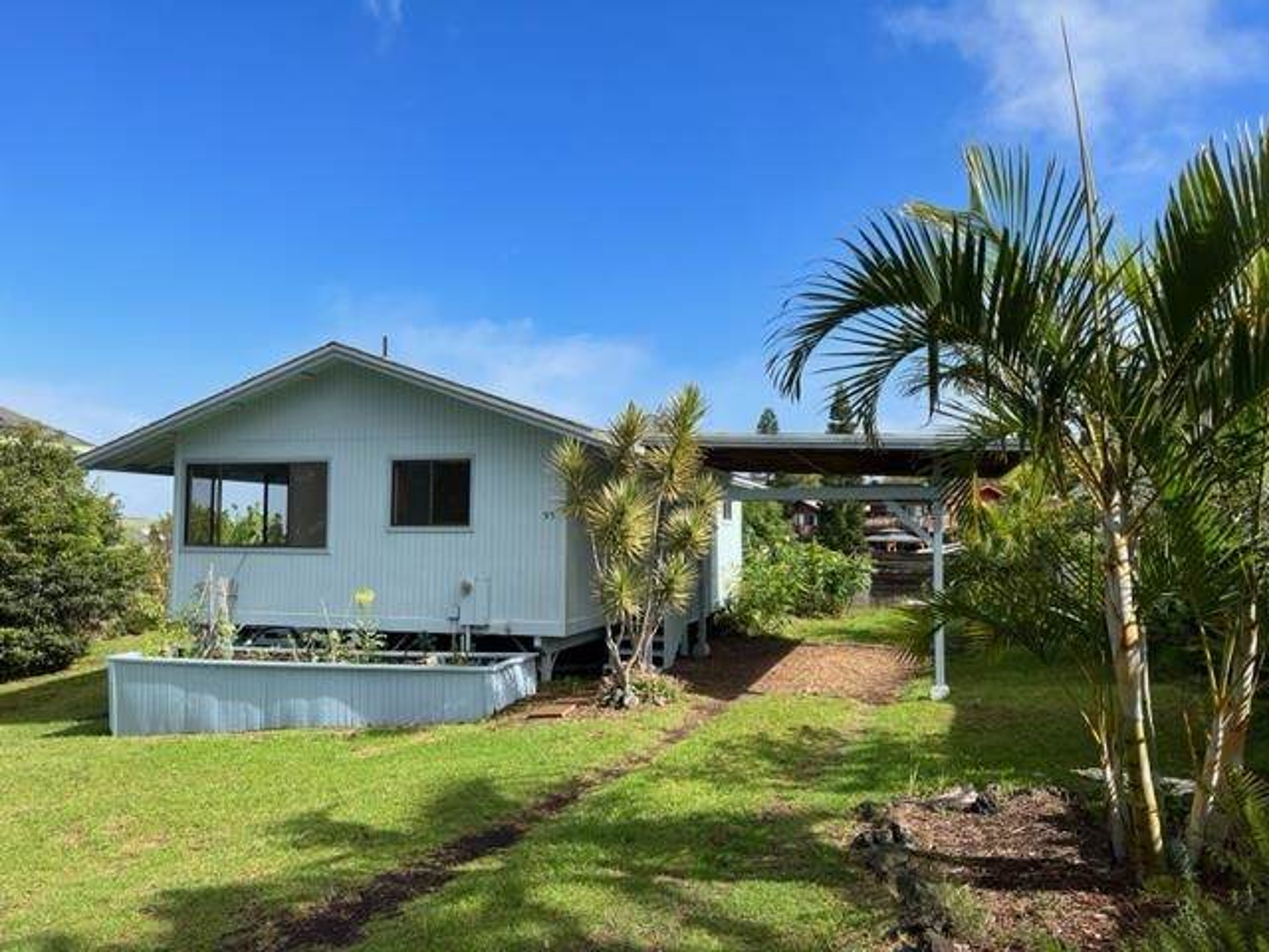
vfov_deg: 53.1
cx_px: 634
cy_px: 476
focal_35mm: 26
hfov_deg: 67.3
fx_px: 953
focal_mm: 5.7
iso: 50
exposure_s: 1/3165
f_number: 1.5
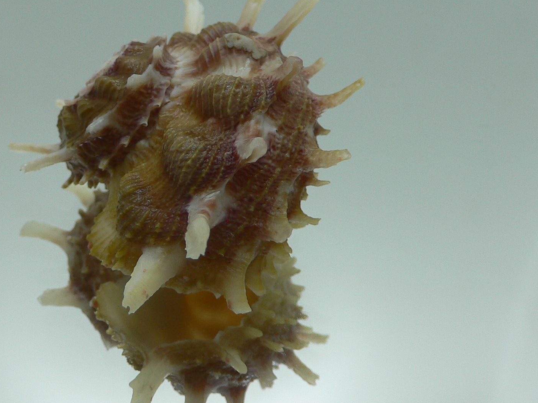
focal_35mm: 50
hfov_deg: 37.8
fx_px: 777
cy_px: 165
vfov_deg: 29.0
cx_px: 185
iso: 80
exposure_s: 1/80
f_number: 2.8
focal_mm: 4.6
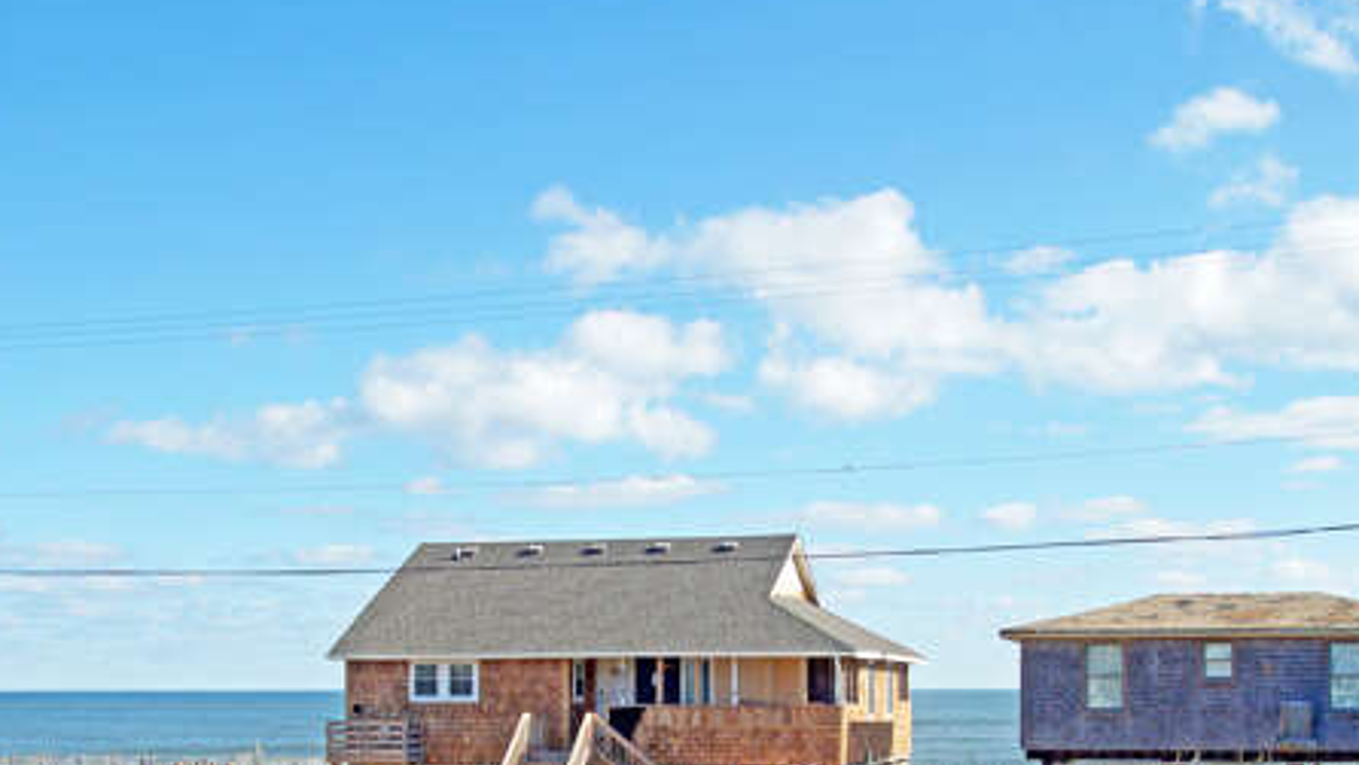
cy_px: 710
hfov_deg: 38.5
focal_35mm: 54
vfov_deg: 21.7
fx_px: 1946
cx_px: 670
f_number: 8
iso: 100
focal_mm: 20
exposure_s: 1/400
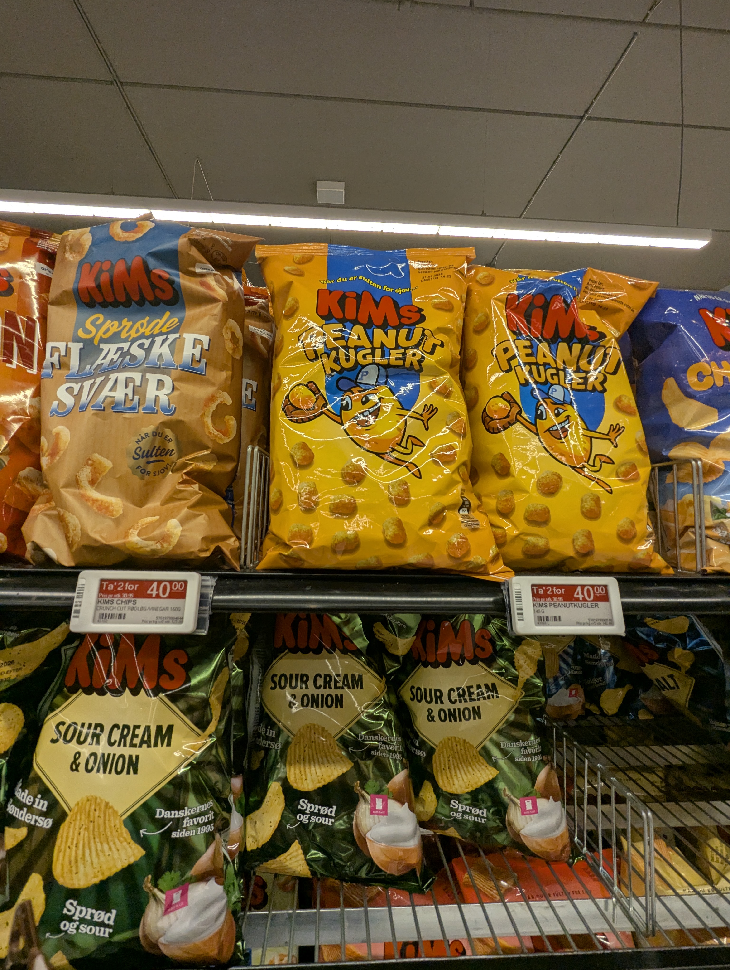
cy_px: 485
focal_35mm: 16
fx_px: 449
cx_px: 365
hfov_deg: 78.2
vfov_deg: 94.4
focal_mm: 2.35
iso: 128
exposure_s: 1/222
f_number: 2.2
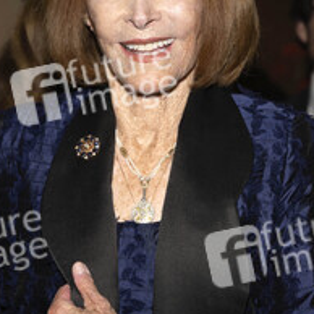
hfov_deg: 13.8
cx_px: 141
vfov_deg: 13.8
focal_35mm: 126
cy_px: 168
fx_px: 1293
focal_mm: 72
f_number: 5.6
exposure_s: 1/200
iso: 800
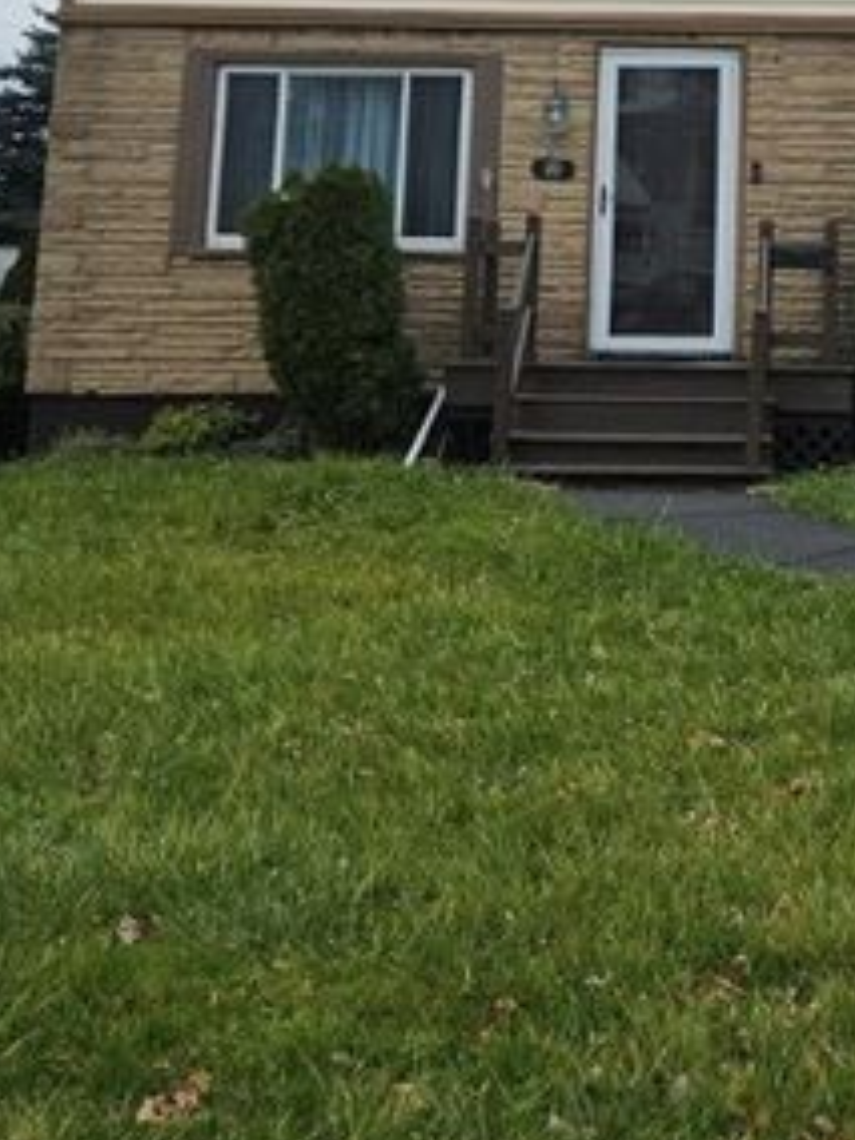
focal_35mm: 54
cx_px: 787
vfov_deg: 32.3
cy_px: -34
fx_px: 1778
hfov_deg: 26.1
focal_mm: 5.4
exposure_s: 1/583
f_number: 1.8
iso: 32
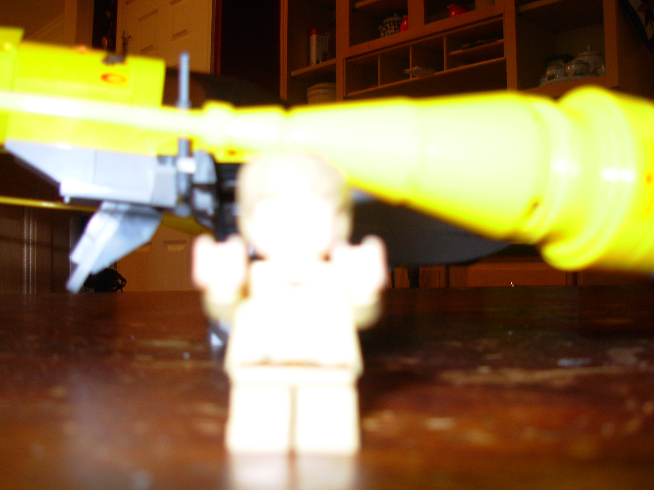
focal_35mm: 38
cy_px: 245
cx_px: 327
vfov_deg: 37.7
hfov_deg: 49.0
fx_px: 718
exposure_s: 1/32
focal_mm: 6.3
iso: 50
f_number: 2.9
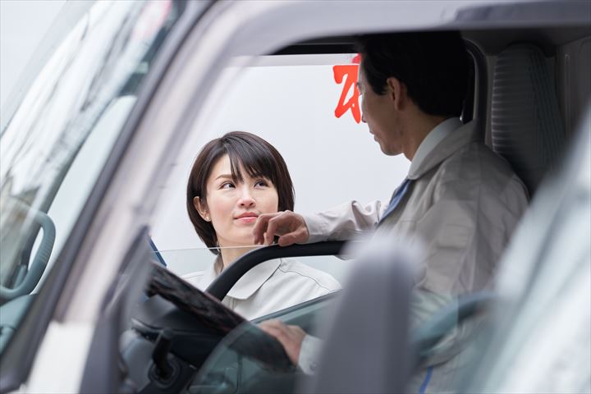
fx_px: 2232
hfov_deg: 15.1
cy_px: 197
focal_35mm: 136
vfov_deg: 10.1
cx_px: 296
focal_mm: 136
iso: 400
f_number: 4
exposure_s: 1/160
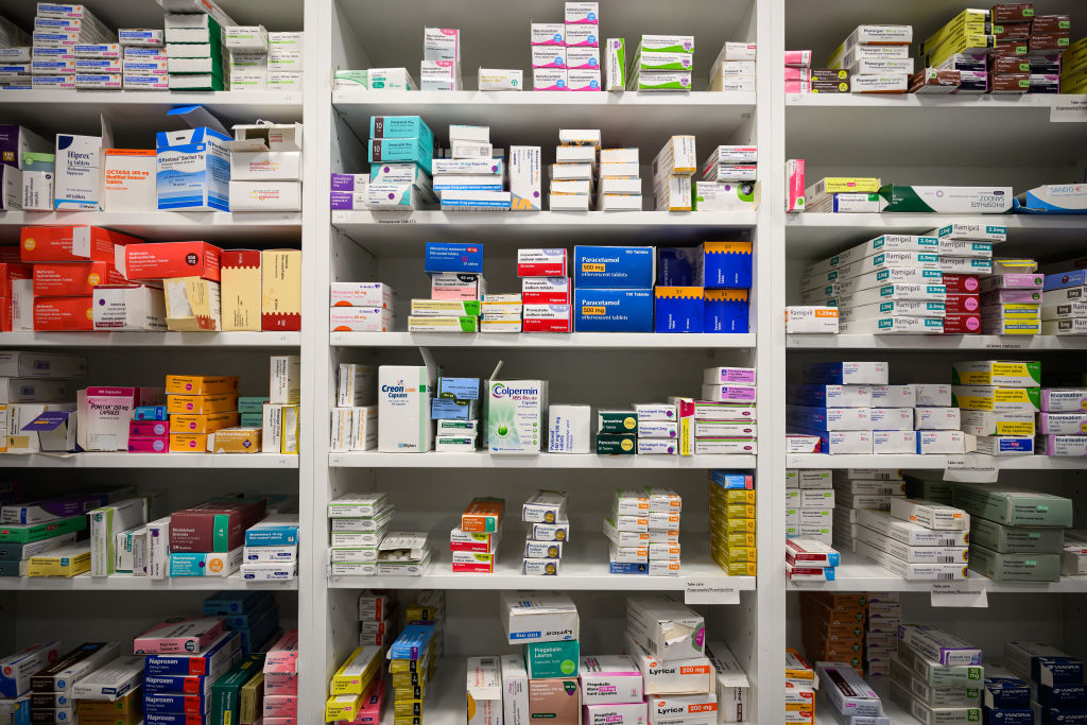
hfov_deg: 73.7
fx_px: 725
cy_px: 362
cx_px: 544
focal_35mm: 24
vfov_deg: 53.1
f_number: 2.8
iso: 1600
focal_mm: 24
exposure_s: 1/640
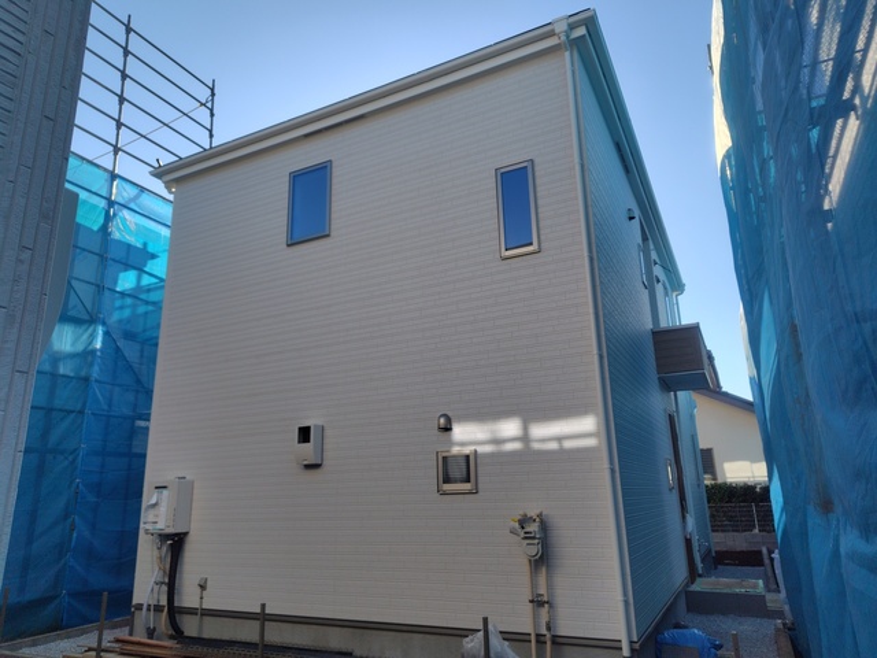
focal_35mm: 23
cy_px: 329
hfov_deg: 73.9
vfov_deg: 58.9
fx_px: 583
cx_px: 438
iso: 50
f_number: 1.9
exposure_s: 1/1006
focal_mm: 5.6
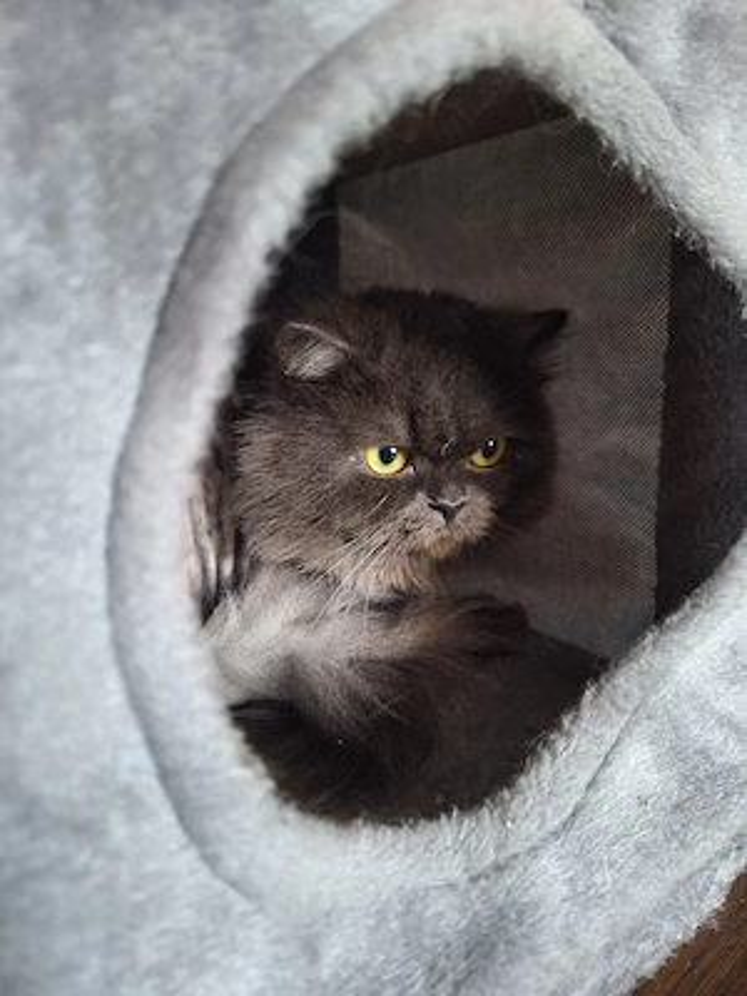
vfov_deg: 73.9
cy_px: 498
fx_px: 662
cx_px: 374
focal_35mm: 23
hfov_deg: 58.9
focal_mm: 5.54
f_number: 1.8
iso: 250
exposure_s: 1/33
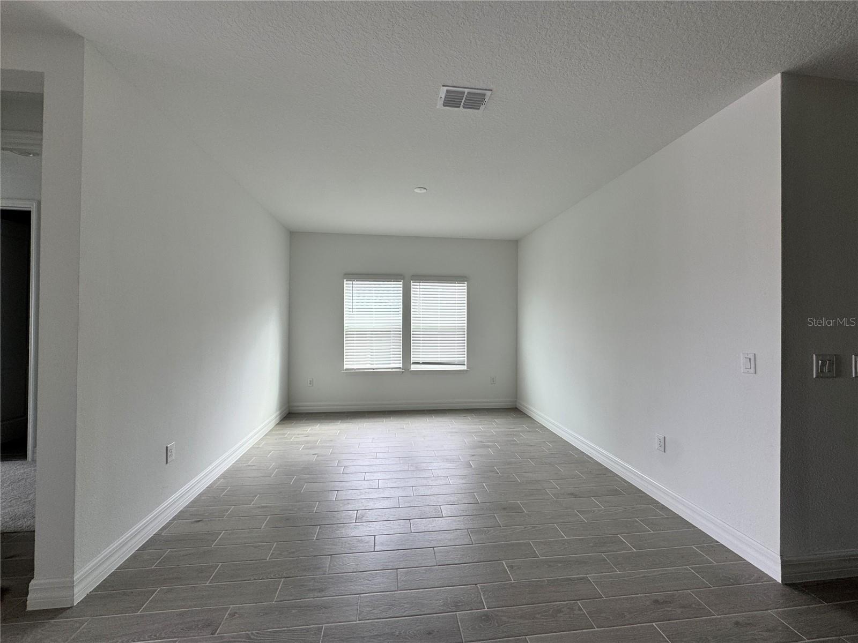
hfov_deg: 102.1
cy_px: 322
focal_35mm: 14
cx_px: 429
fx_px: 347
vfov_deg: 85.7
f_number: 2.2
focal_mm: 2.22
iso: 40
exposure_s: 1/99
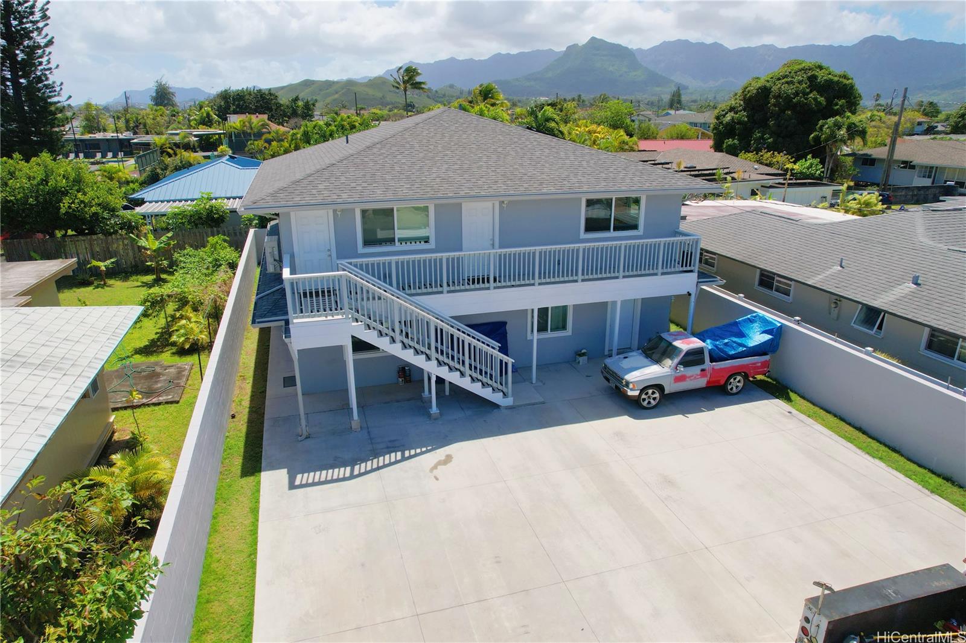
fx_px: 590
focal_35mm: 22
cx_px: 483
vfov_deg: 57.2
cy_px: 322
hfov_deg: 78.6
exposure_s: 1/3200
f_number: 2.8
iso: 120
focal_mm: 8.38
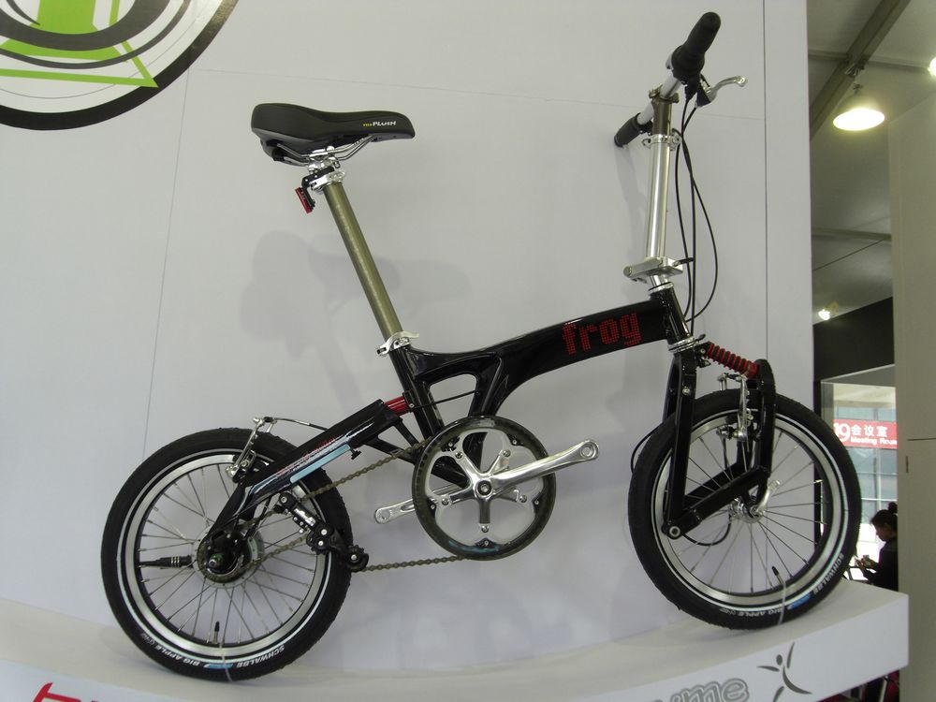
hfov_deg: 56.8
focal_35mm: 32
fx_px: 865
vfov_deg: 44.2
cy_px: 351
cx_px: 468
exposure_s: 1/160
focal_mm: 5.7
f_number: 3.4
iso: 80
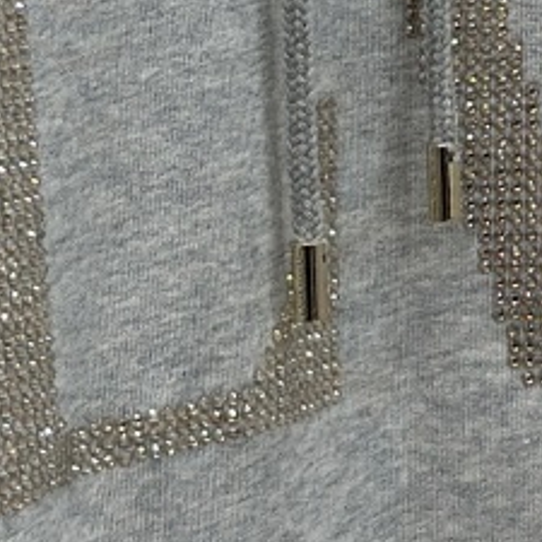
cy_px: -364
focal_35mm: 272
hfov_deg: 6.4
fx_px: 4818
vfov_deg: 6.3
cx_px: 814
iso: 80
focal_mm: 6.86
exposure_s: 1/426
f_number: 1.78
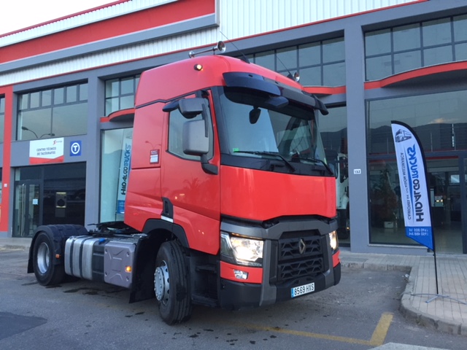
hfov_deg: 61.7
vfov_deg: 48.2
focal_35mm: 29
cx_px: 234
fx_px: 391
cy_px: 175
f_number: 2.2
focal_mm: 4.15
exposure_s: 1/33
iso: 125
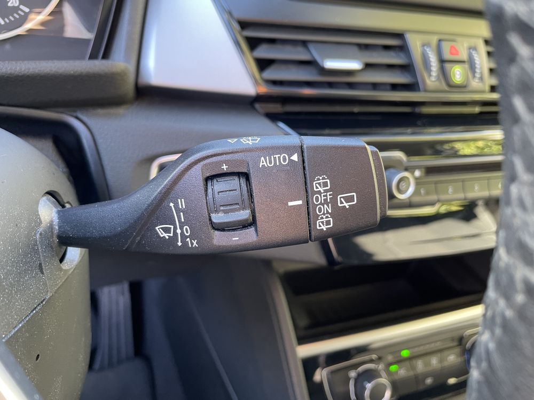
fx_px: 401
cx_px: 267
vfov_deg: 53.1
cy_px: 200
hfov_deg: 67.3
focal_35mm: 26
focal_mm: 4.2
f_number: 1.6
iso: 200
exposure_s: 1/53
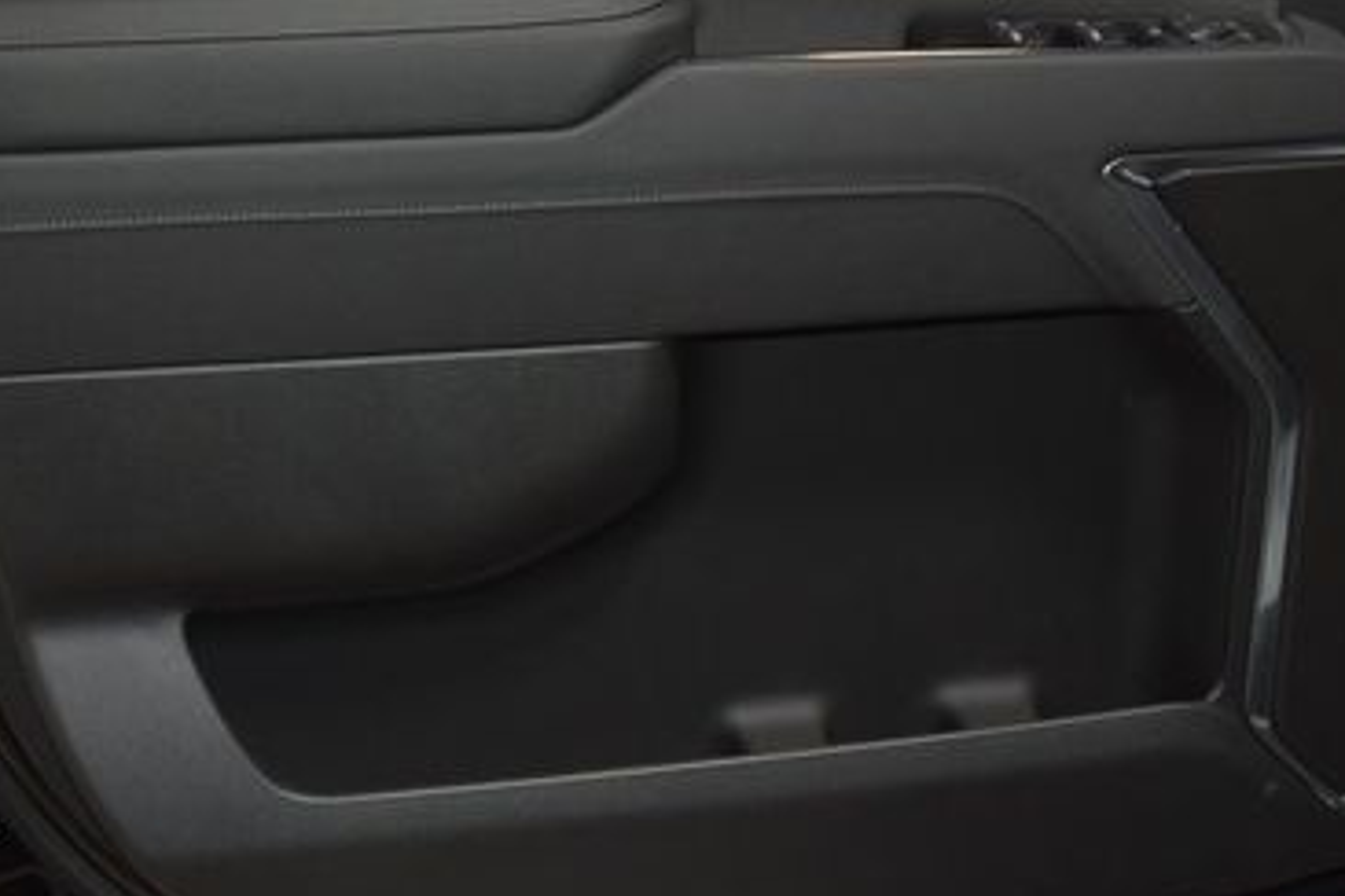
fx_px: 2354
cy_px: 252
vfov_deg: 21.4
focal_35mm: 63
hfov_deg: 31.9
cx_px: 750
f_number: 4
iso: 800
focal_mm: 24
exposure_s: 1/60
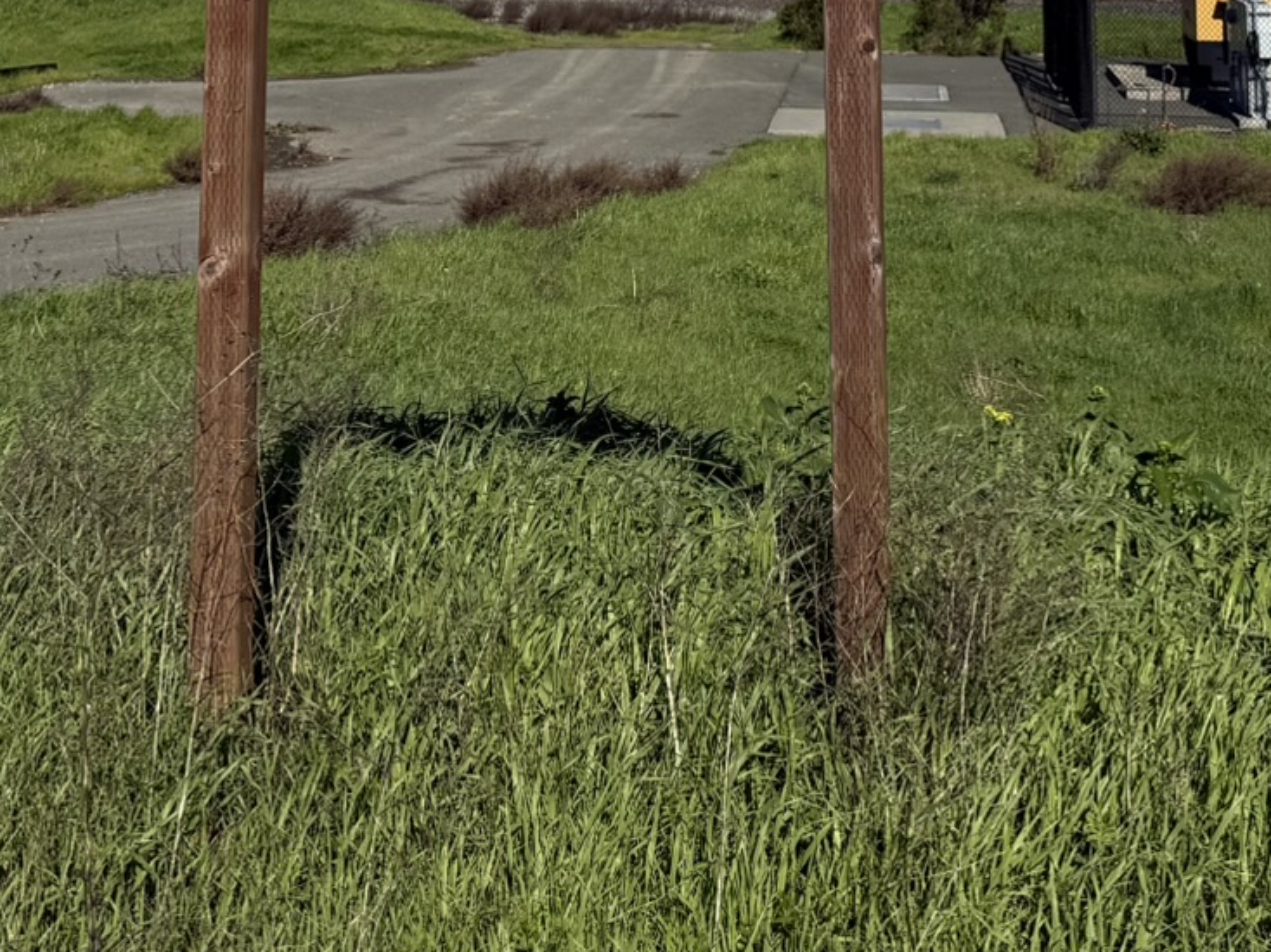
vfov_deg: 19.9
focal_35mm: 67
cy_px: -327
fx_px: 2459
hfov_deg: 29.0
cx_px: 615
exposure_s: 1/10309
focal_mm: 6.76
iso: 80
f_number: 1.78
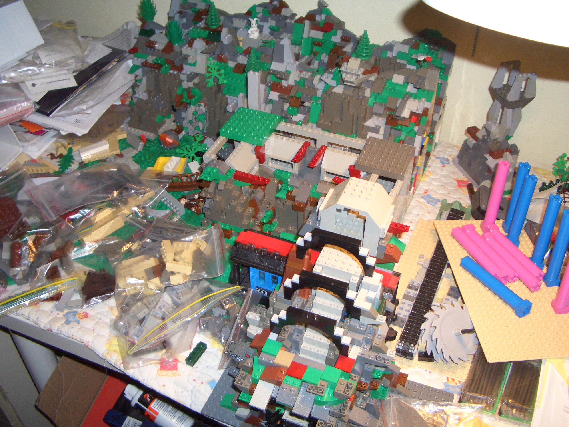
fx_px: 575
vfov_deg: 40.7
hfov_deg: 52.6
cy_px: 214
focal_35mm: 35
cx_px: 284
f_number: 2.6
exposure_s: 1/60
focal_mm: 5.8
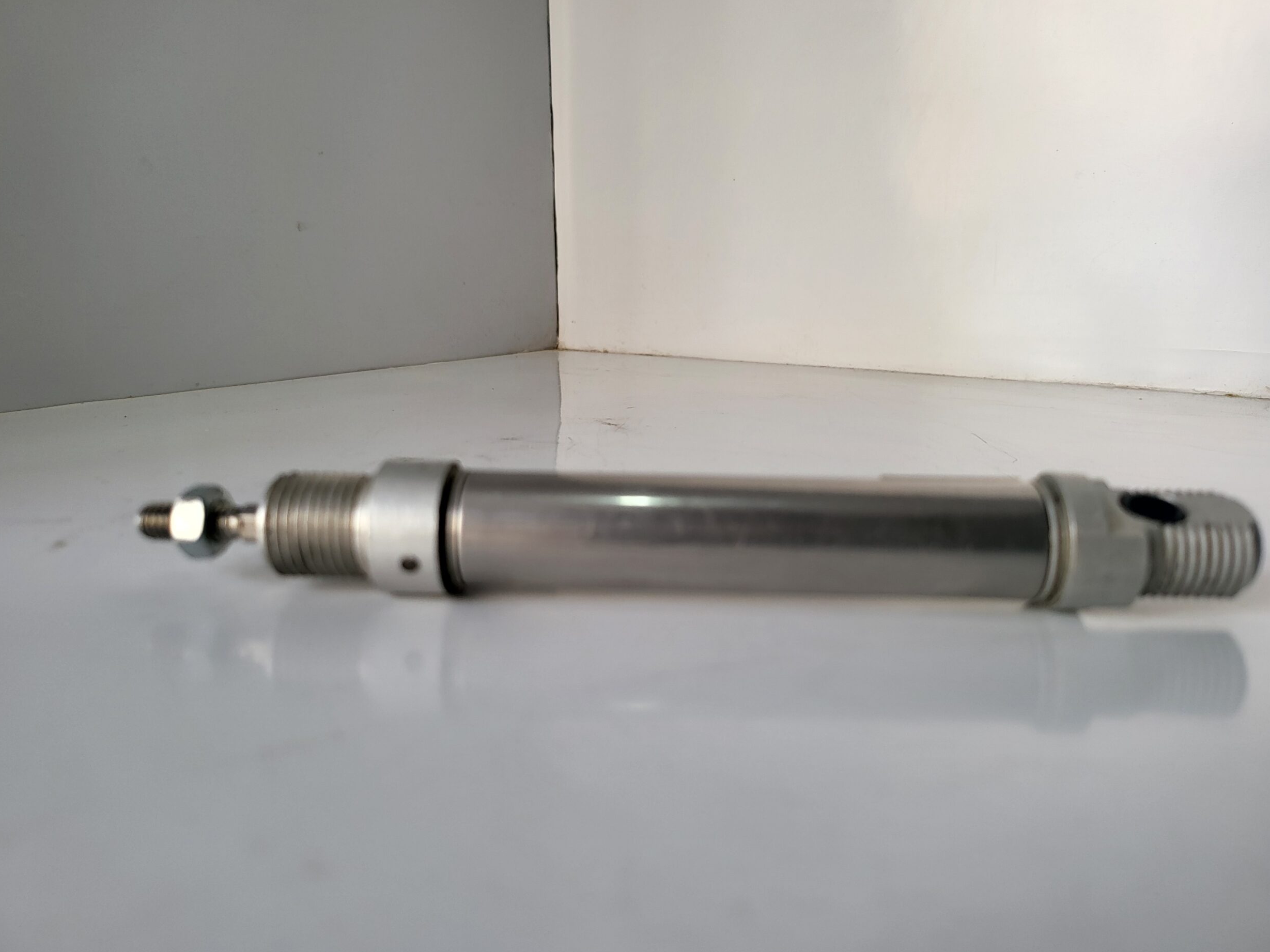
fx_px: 917
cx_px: 623
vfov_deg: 54.9
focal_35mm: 25
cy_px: 467
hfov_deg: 69.4
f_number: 1.8
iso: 40
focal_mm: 5
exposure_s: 1/170
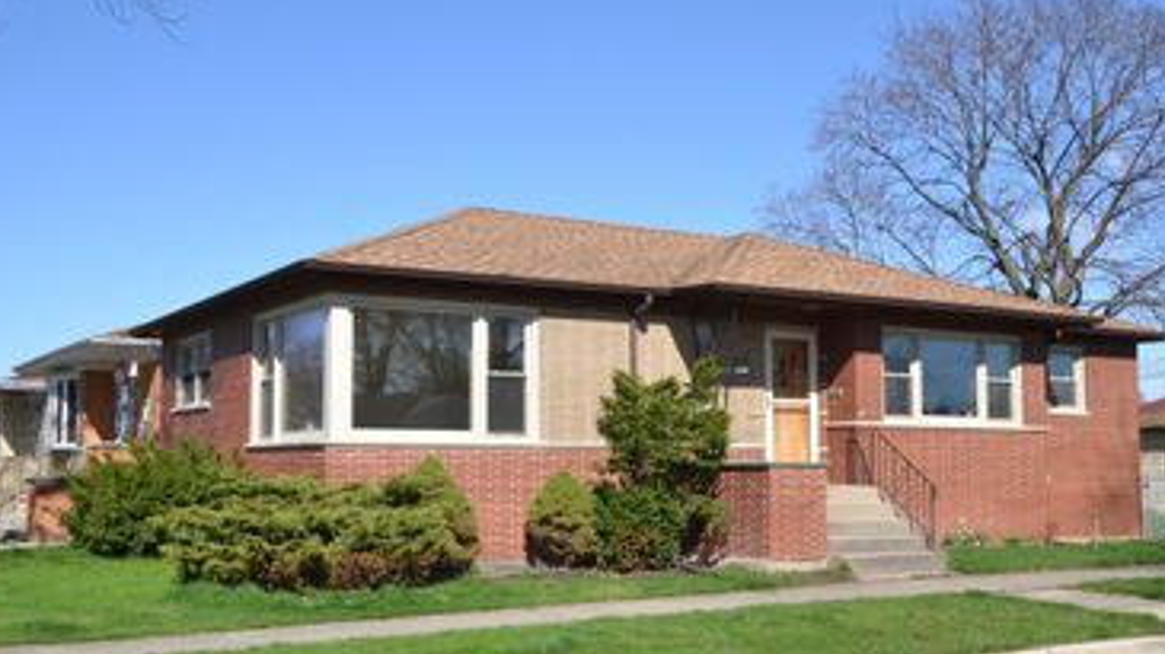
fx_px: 1328
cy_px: 368
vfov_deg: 27.7
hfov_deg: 47.4
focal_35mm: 43
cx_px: 552
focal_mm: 20
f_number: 13
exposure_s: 1/640
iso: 800
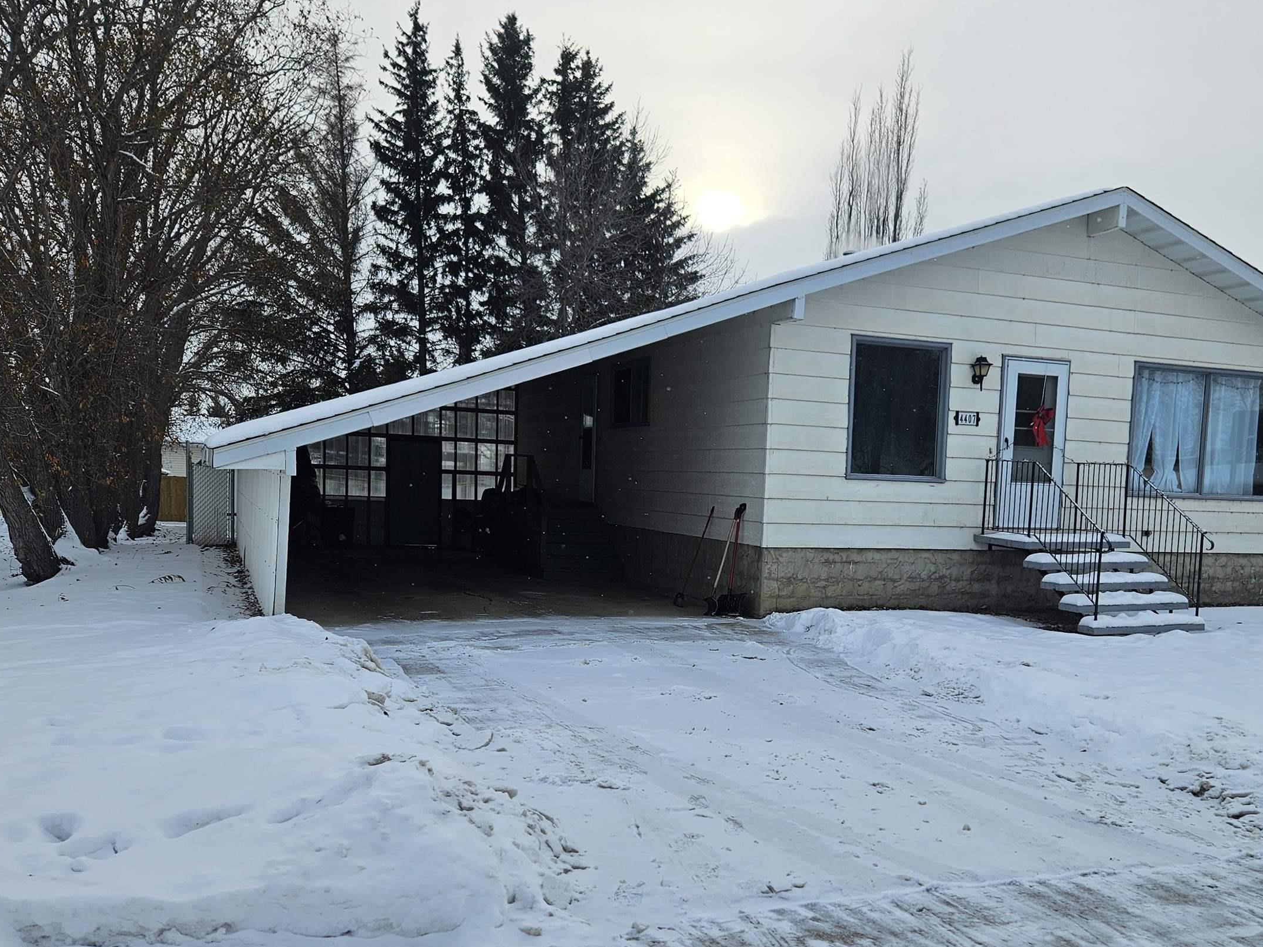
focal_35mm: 33
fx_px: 1204
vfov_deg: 42.7
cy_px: 573
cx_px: 749
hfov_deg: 55.0
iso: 25
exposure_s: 1/786
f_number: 1.8
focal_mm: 5.4
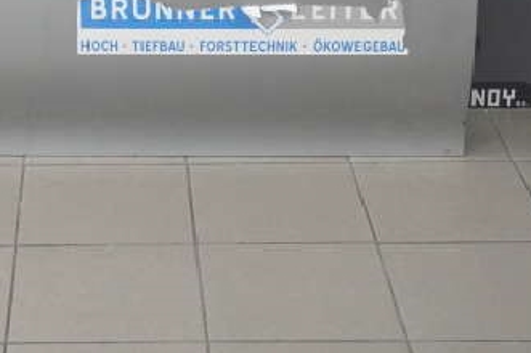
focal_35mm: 113
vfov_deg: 11.5
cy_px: -210
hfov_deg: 17.9
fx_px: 1665
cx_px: 87
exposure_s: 1/160
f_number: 4
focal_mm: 22
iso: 4000
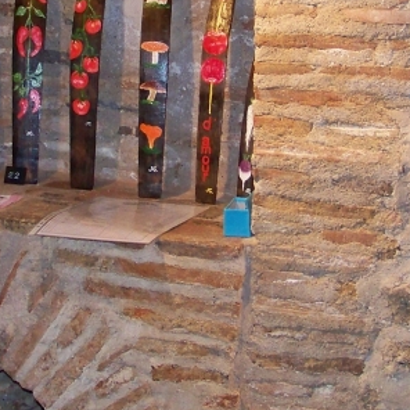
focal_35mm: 101
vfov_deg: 17.2
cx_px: 137
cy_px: 118
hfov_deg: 17.2
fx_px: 1353
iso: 200
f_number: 2.8
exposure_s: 1/30
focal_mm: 5.85
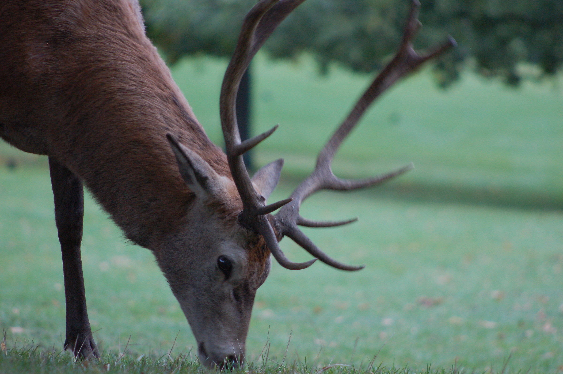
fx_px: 4921
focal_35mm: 315
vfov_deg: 4.4
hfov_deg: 6.5
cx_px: 282
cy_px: 187
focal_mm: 210
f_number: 5.6
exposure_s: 1/8
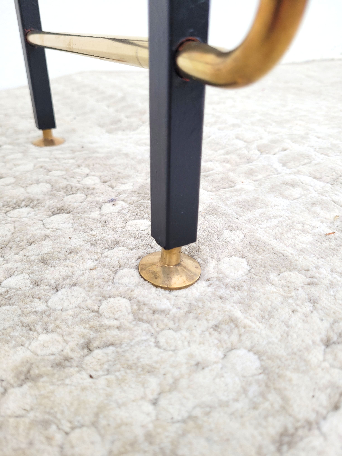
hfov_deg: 53.1
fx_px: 343
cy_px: 228
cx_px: 171
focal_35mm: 26
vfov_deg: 67.3
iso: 40
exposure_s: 1/511
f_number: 1.8
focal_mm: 5.4
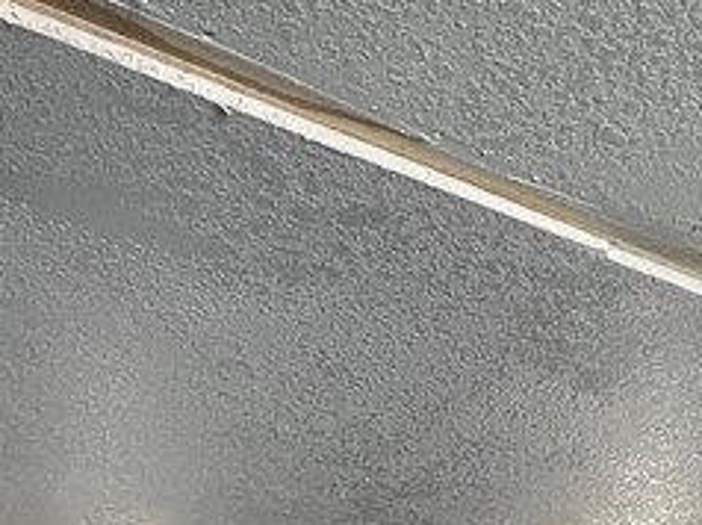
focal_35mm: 56
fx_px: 1135
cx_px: 375
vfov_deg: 18.5
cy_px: 1012
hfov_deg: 34.4
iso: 250
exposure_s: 1/66
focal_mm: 1.57
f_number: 1.8
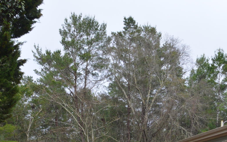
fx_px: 495
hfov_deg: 25.3
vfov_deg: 15.6
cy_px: 178
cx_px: 191
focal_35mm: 80
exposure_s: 1/60
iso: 200
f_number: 8
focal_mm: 18
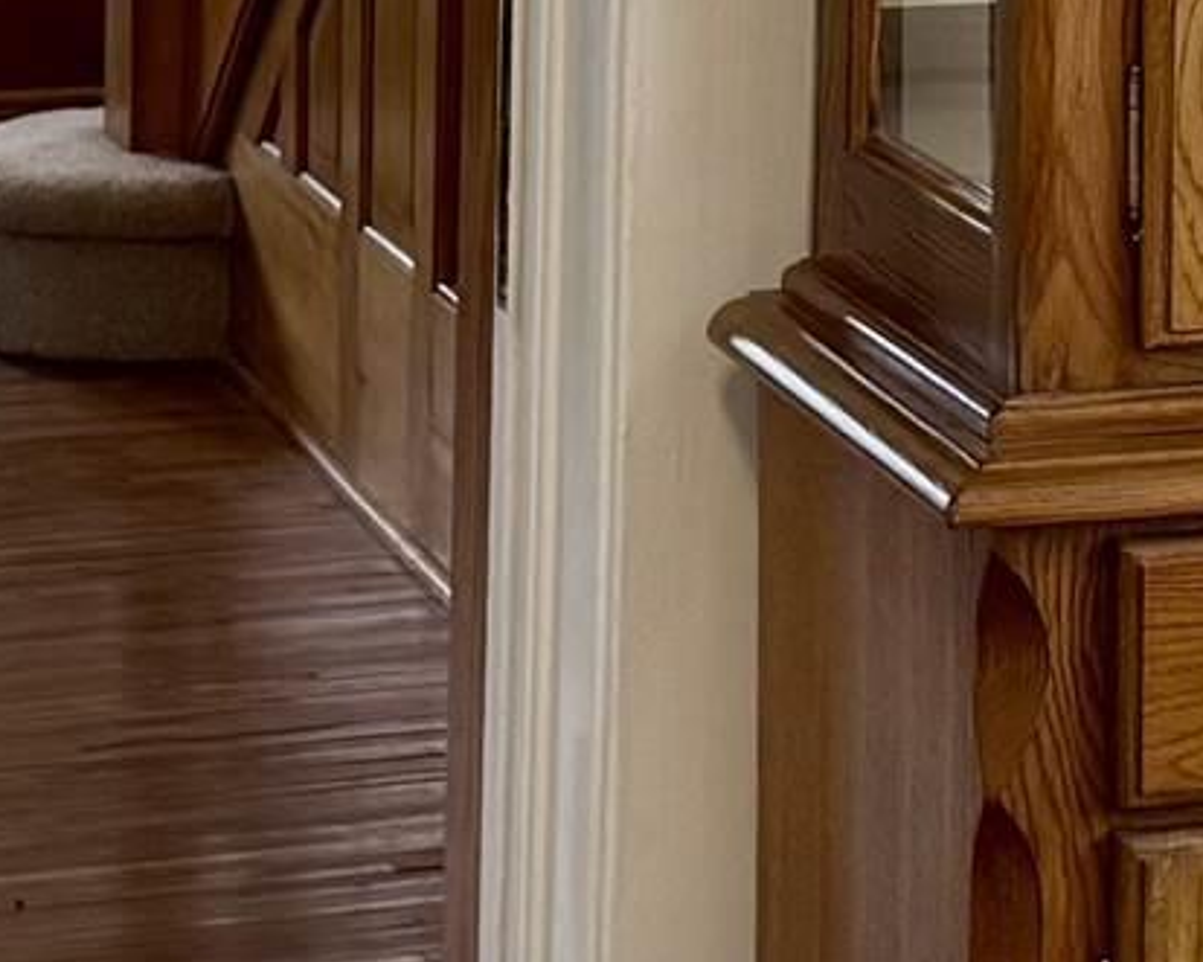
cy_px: -680
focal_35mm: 174
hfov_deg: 10.9
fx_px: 6194
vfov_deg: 8.6
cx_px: 1331
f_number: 1.78
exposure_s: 1/120
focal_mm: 6.76
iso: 160
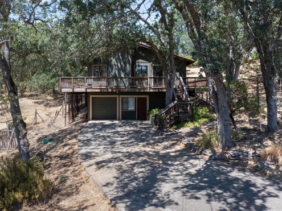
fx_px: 252
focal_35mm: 31
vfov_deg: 45.3
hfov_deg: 58.2
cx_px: 126
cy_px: 90
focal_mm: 12.29
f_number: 3.5
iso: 100
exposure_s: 1/25
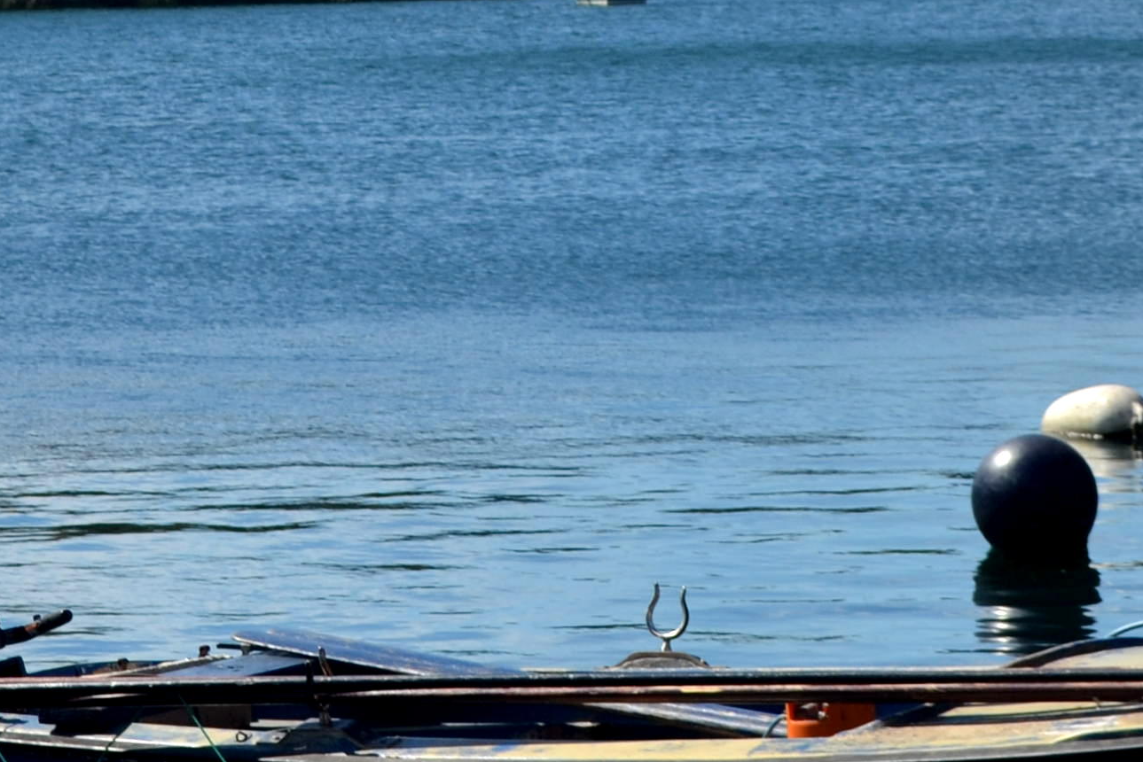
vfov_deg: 7.0
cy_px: -286
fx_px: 6129
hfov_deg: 10.6
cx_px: 719
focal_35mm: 193
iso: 100
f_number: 7.1
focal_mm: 36
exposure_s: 1/200
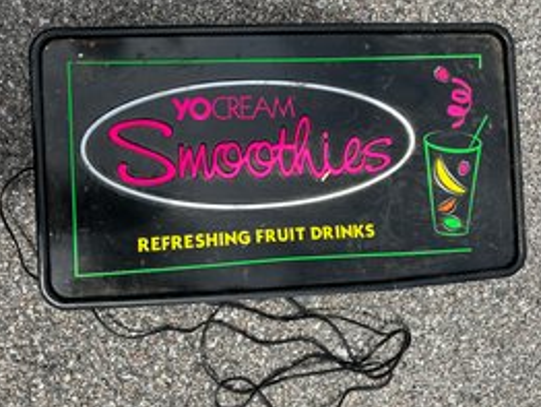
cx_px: 274
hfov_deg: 53.9
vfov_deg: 41.8
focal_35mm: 34
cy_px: 187
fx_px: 532
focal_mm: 5.96
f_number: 1.6
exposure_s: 1/2639
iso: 50
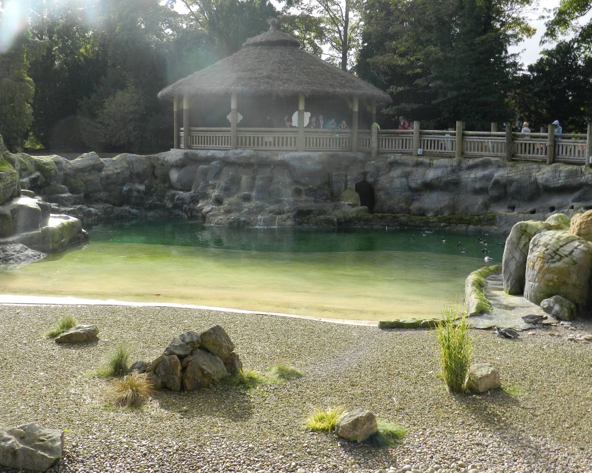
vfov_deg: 31.4
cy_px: 237
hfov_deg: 38.8
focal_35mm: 48
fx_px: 841
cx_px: 294
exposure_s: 1/320
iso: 160
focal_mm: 8.1
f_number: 4.2
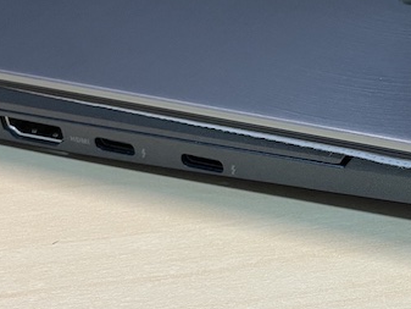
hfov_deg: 23.5
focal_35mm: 79
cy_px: 145
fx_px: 938
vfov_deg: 18.7
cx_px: 423
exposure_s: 1/50
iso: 125
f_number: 1.6
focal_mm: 4.2
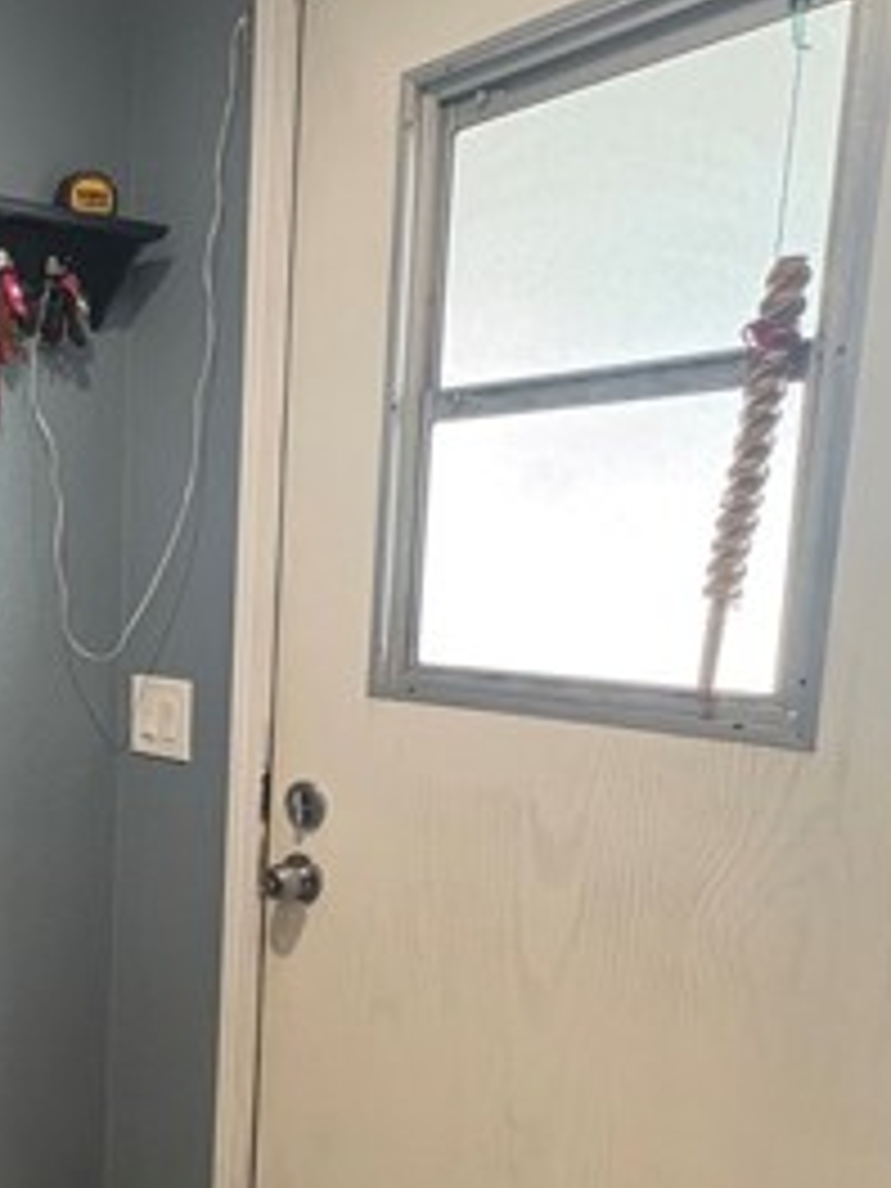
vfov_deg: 53.4
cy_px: 738
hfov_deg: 36.3
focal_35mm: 34
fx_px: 1167
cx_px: -58
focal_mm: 2.22
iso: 320
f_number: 2.2
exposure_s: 1/60
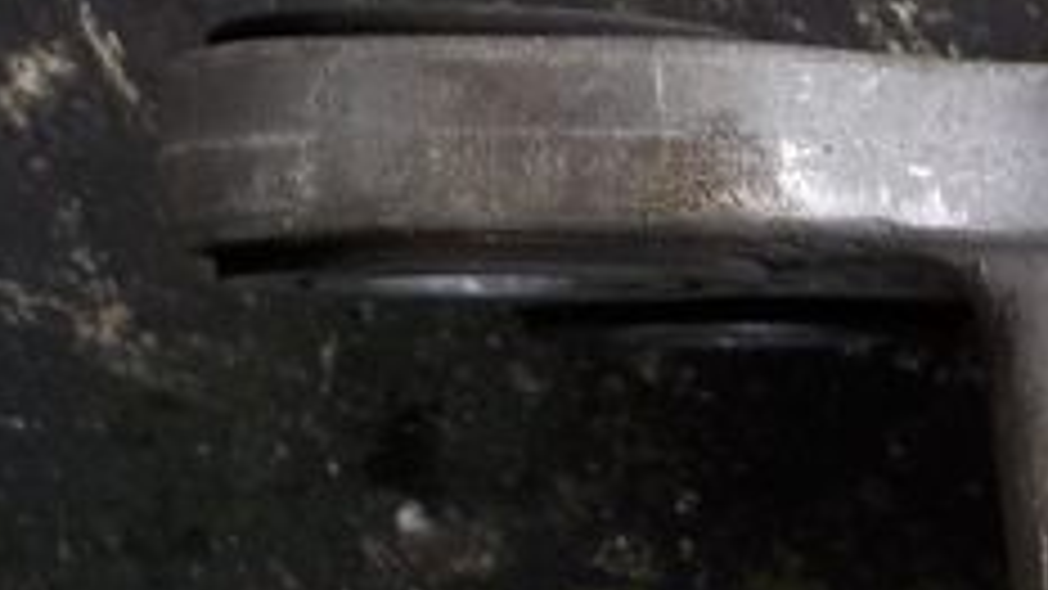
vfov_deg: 10.7
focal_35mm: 112
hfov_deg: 16.8
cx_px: 1709
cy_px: 554
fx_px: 3112
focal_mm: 4.1
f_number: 3.3
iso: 125
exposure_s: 1/40
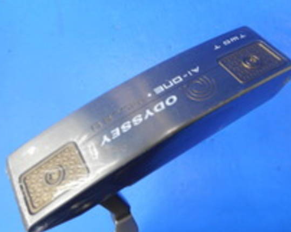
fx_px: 250
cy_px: 129
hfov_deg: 60.4
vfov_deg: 49.9
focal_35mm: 29
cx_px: 155
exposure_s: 1/30
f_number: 3.7
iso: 140
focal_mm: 4.5
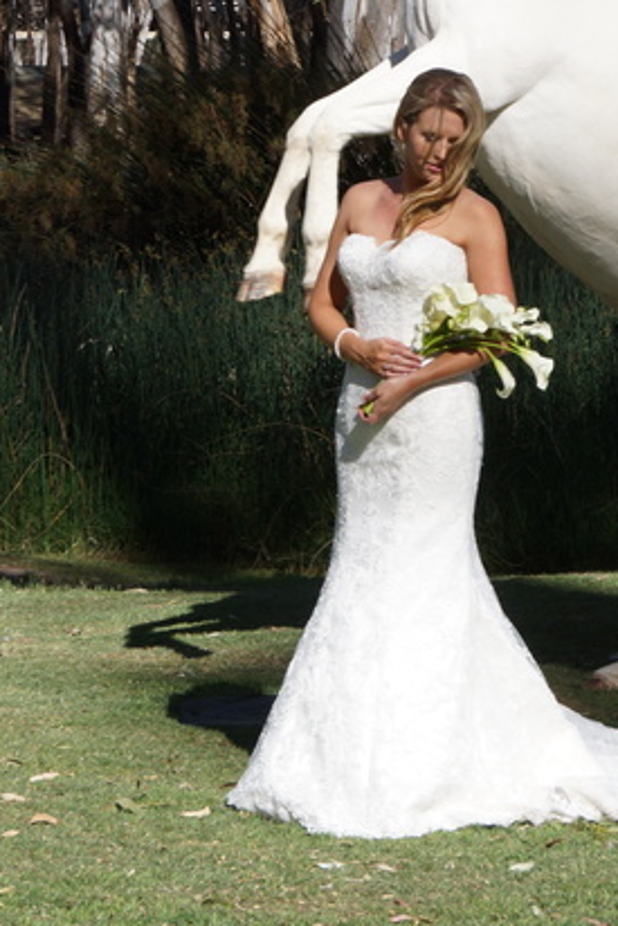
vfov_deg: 14.1
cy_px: -35
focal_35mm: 143
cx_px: 542
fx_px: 3688
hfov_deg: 9.5
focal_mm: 35
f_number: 9
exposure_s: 1/250
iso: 100
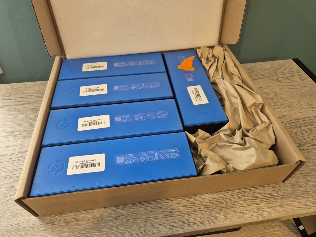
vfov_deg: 58.9
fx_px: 210
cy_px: 118
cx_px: 158
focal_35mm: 23
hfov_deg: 73.9
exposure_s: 1/100
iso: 250
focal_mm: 5.4
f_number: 1.8
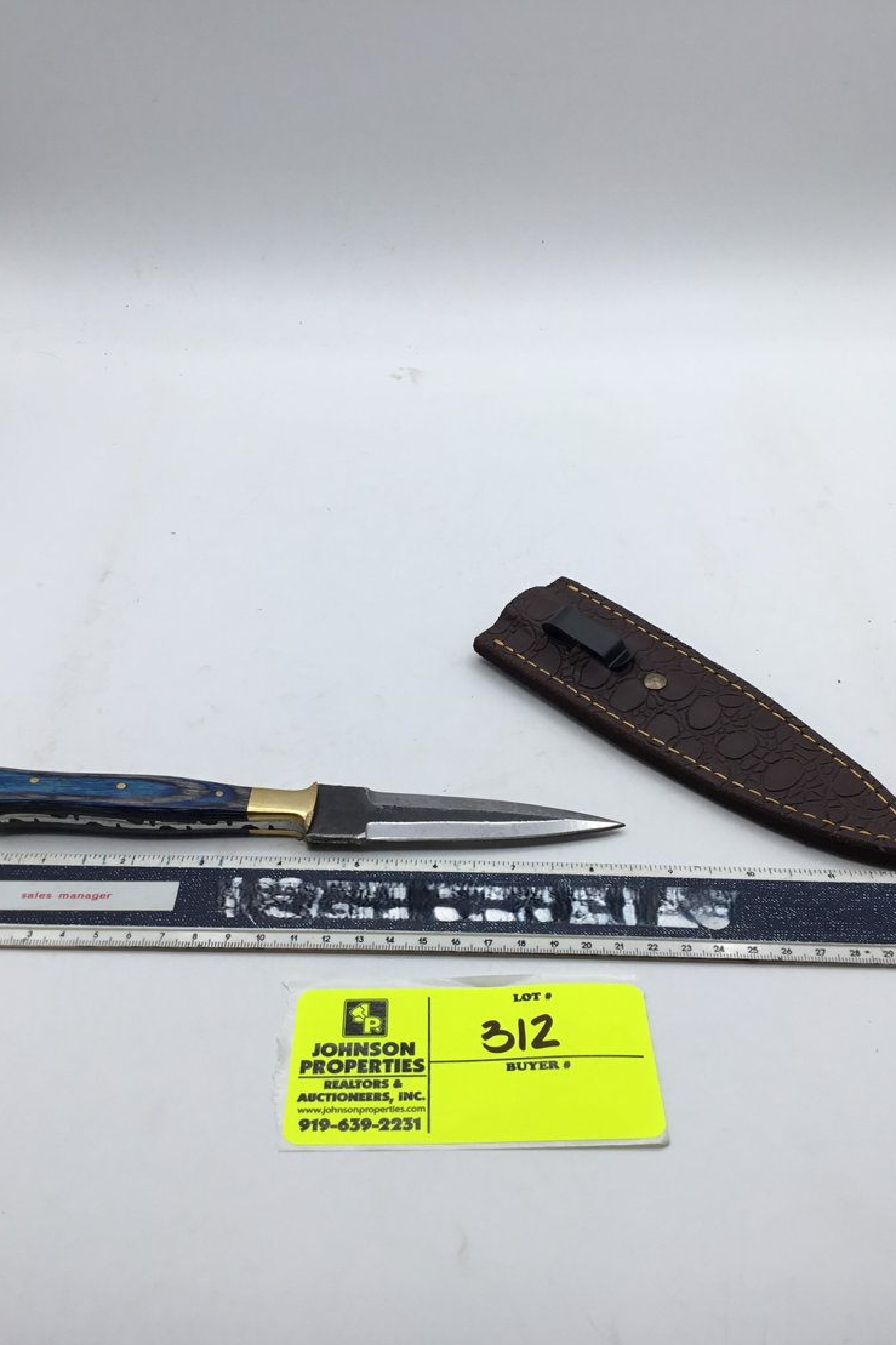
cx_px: 454
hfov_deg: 40.0
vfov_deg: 57.2
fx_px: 1232
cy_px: 686
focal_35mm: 33
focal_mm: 3.3
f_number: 2.4
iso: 25
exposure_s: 1/122
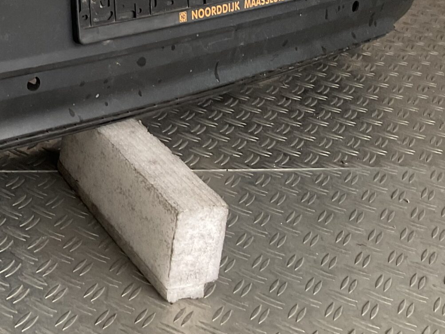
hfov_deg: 24.3
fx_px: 951
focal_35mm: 74
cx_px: -64
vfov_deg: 19.1
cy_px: -31
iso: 40
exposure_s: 1/50
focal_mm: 3
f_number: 1.8
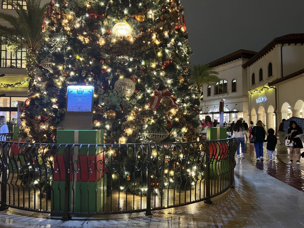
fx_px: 228
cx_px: 152
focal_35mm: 26
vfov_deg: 53.1
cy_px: 114
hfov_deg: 67.3
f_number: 1.5
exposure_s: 1/40
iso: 500
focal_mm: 5.7
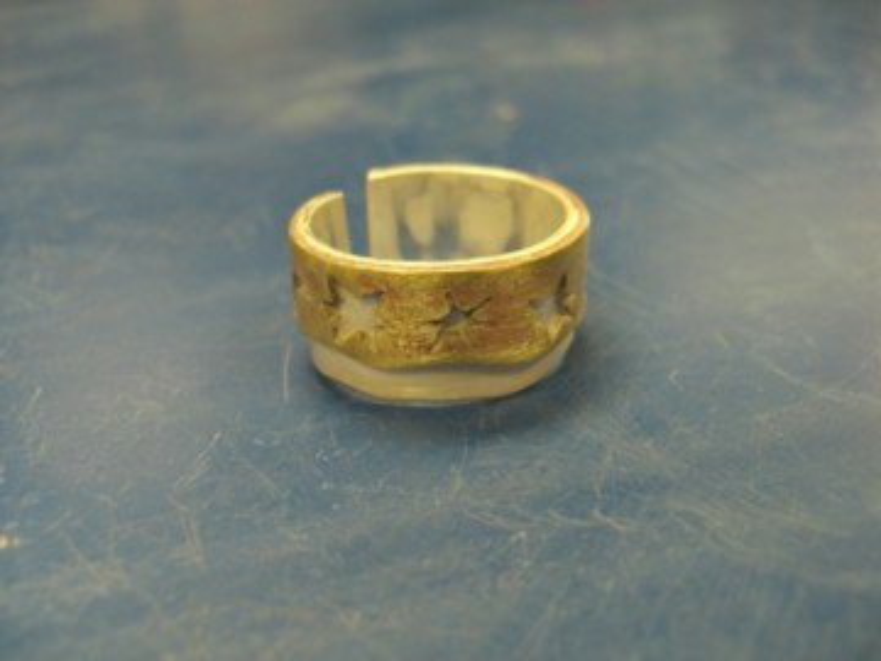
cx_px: 440
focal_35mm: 38
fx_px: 967
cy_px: 330
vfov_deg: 37.7
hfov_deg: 49.0
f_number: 3.1
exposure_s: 1/50
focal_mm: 6.3
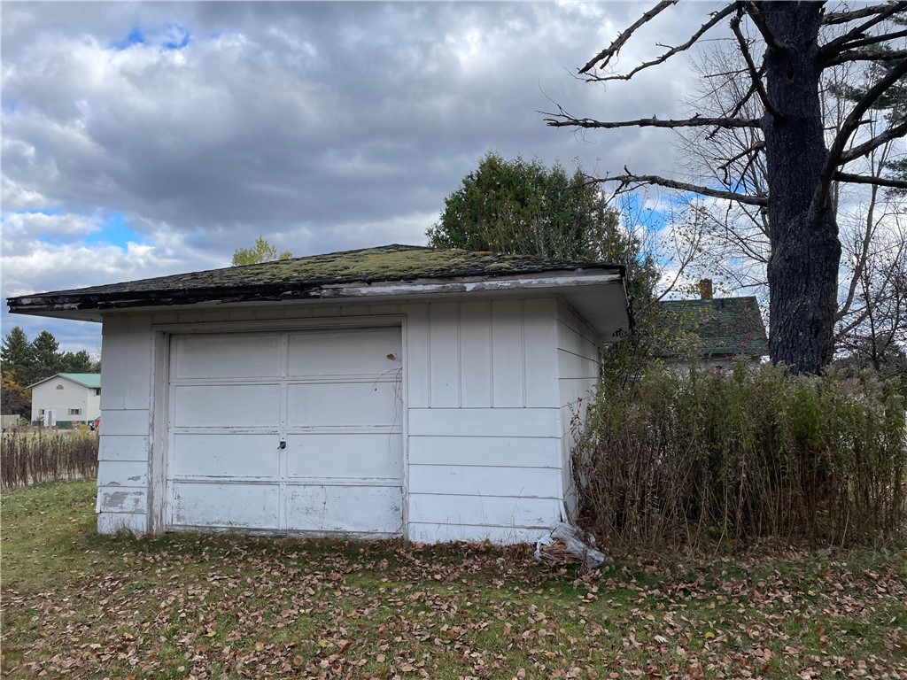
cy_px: 340
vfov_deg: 53.1
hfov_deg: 67.3
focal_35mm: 26
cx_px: 454
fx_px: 681
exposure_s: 1/1319
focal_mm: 4.2
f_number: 1.6
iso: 32
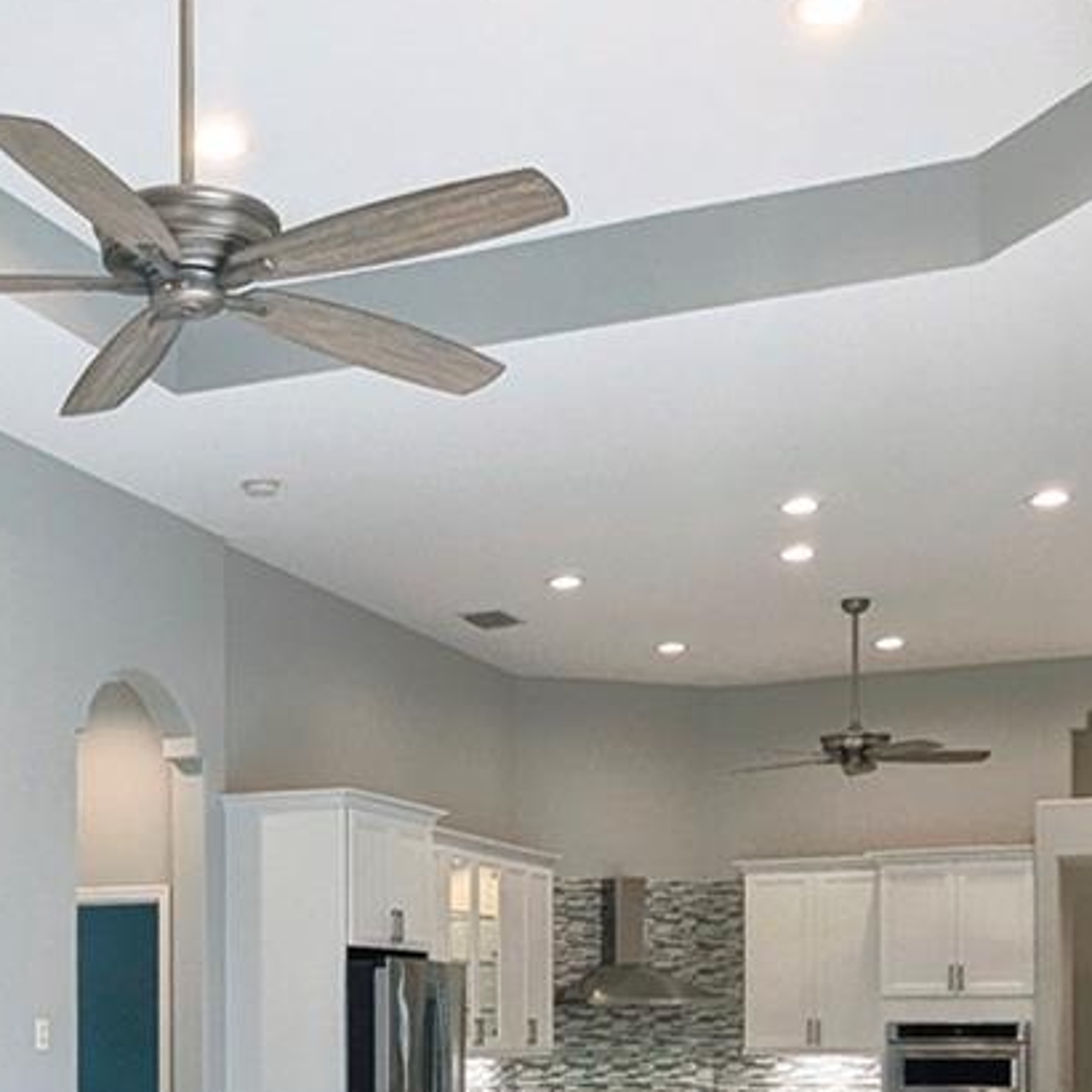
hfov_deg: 30.5
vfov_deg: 29.5
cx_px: 258
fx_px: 1963
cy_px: 1025
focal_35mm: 55
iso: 145
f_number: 2.2
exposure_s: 1/120
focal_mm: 2.35
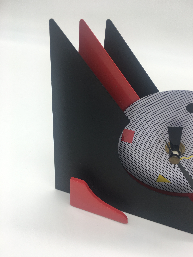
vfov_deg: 61.7
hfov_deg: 48.2
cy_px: 128
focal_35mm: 29
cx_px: 96
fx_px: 216
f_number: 2.2
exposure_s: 1/108
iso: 25
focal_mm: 4.15
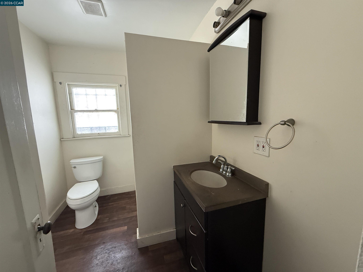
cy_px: 136
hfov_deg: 102.1
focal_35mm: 14
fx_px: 147
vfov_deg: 85.7
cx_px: 182
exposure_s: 1/99
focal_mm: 2.22
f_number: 2.2
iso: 320
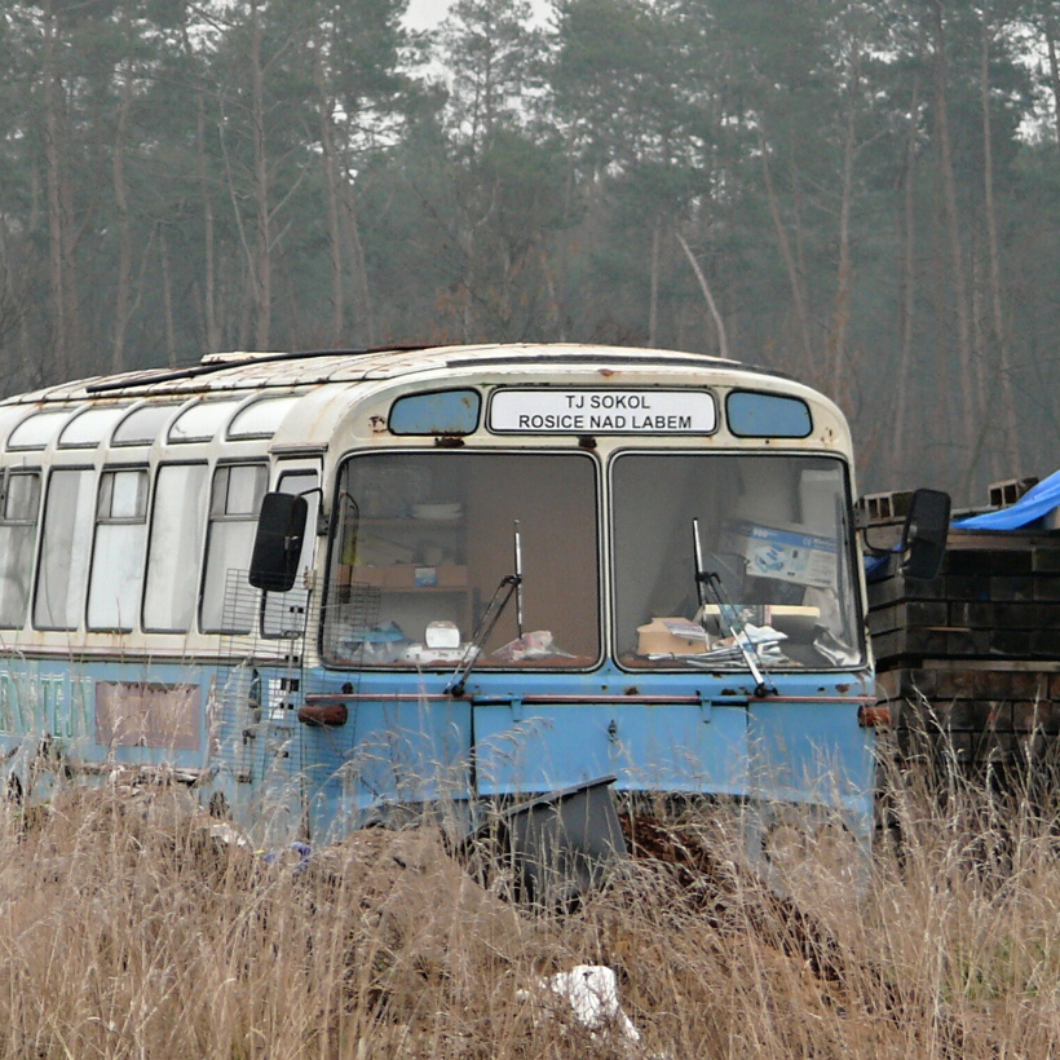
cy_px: 529
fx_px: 14966
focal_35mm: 432
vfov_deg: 4.1
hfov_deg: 4.1
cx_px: 379
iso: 100
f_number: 3.6
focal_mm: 43.4
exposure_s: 1/100
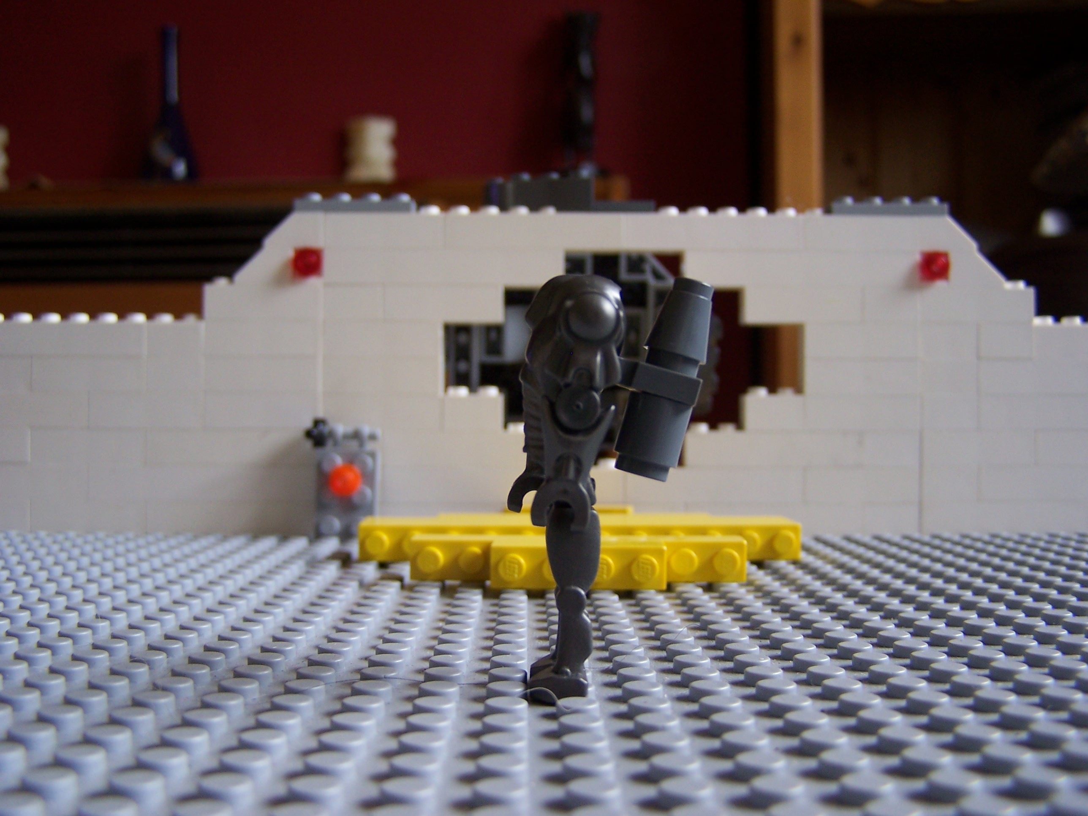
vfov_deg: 37.7
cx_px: 544
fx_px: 1194
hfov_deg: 49.0
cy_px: 408
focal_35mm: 38
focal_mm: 6.3
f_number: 2.8
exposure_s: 1/30
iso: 100
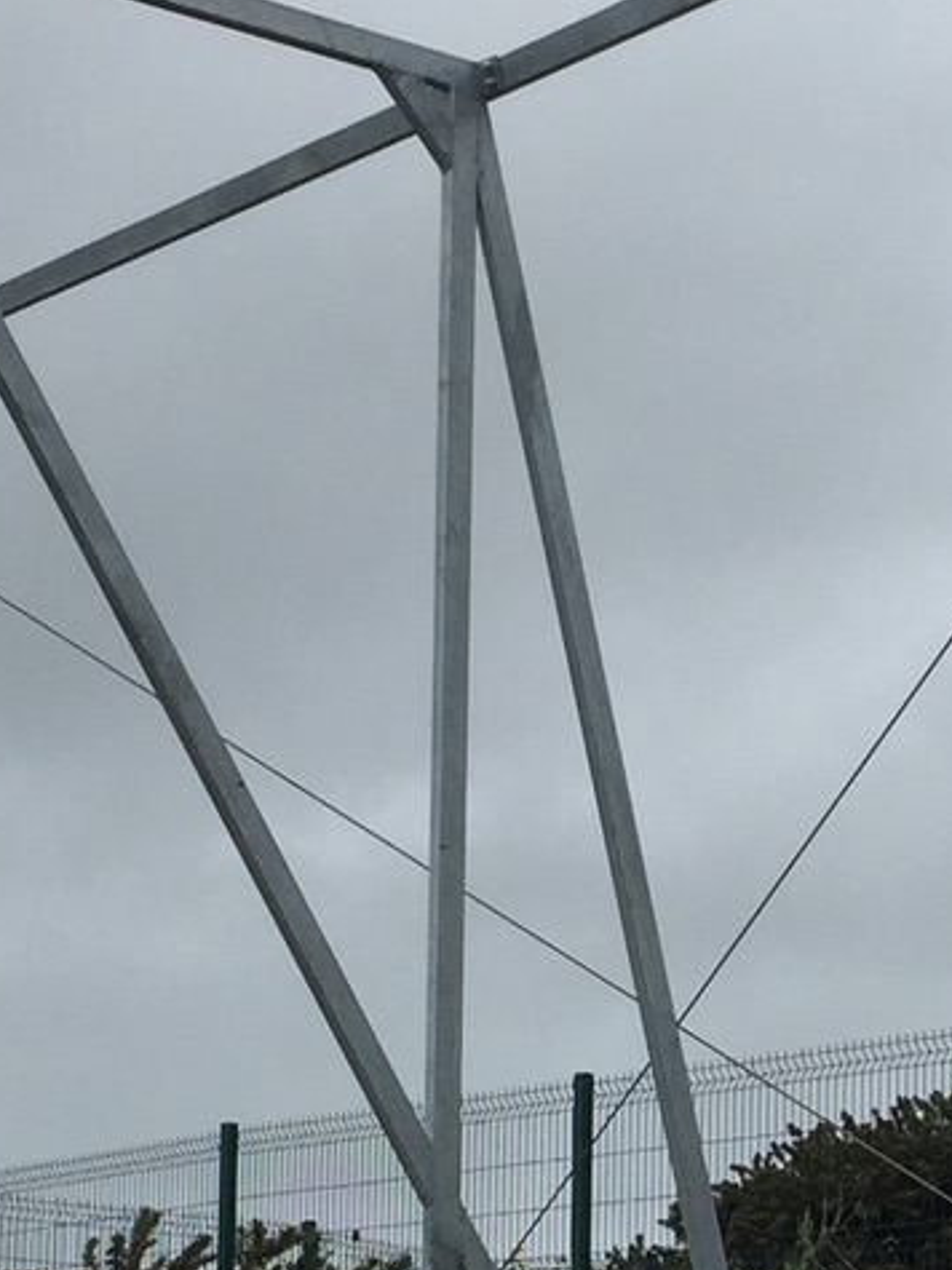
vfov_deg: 15.6
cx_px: 776
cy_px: 1091
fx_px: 4586
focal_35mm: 125
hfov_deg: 11.8
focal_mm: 4.15
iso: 32
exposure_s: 1/3597
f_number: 2.2
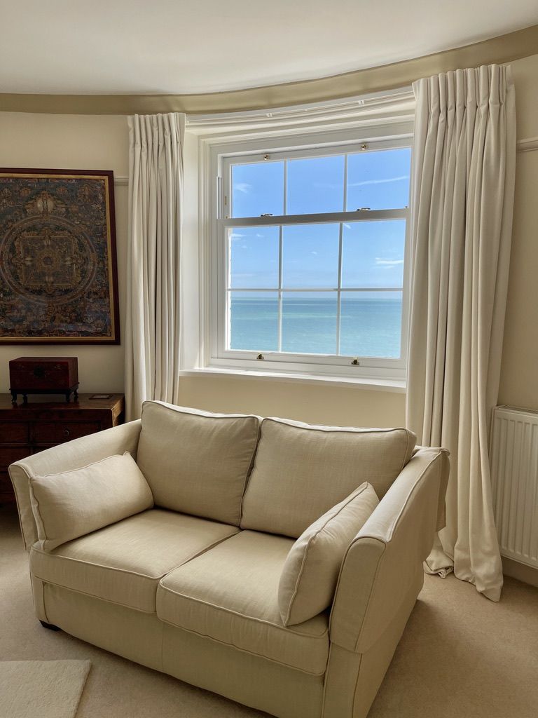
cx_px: 269
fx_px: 539
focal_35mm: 26
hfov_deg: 53.1
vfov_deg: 67.3
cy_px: 359
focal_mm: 5.1
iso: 32
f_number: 1.6
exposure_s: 1/1152
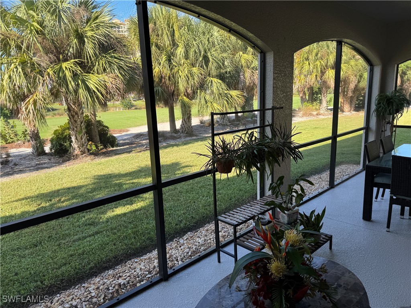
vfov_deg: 56.8
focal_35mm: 24
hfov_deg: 71.6
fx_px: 285
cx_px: 206
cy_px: 154
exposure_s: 1/477
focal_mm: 6.76
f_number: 1.78
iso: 80
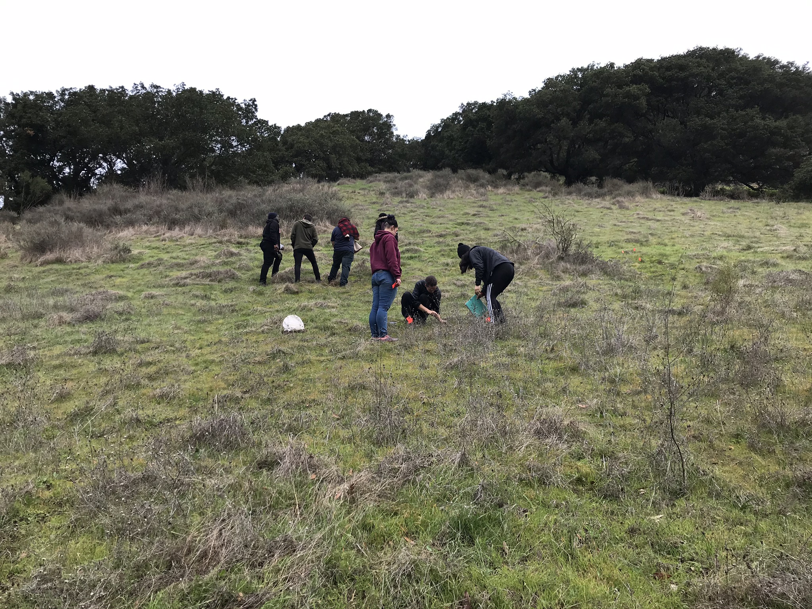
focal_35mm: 28
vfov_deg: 49.7
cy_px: 304
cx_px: 406
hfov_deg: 63.4
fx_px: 657
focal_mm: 3.99
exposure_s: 1/634
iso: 20
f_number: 1.8
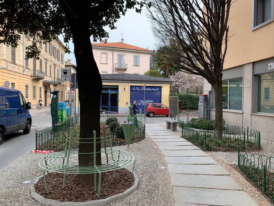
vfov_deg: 53.1
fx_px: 206
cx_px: 137
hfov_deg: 67.3
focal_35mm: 26
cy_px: 103
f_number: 1.8
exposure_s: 1/549
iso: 25
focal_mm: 4.25
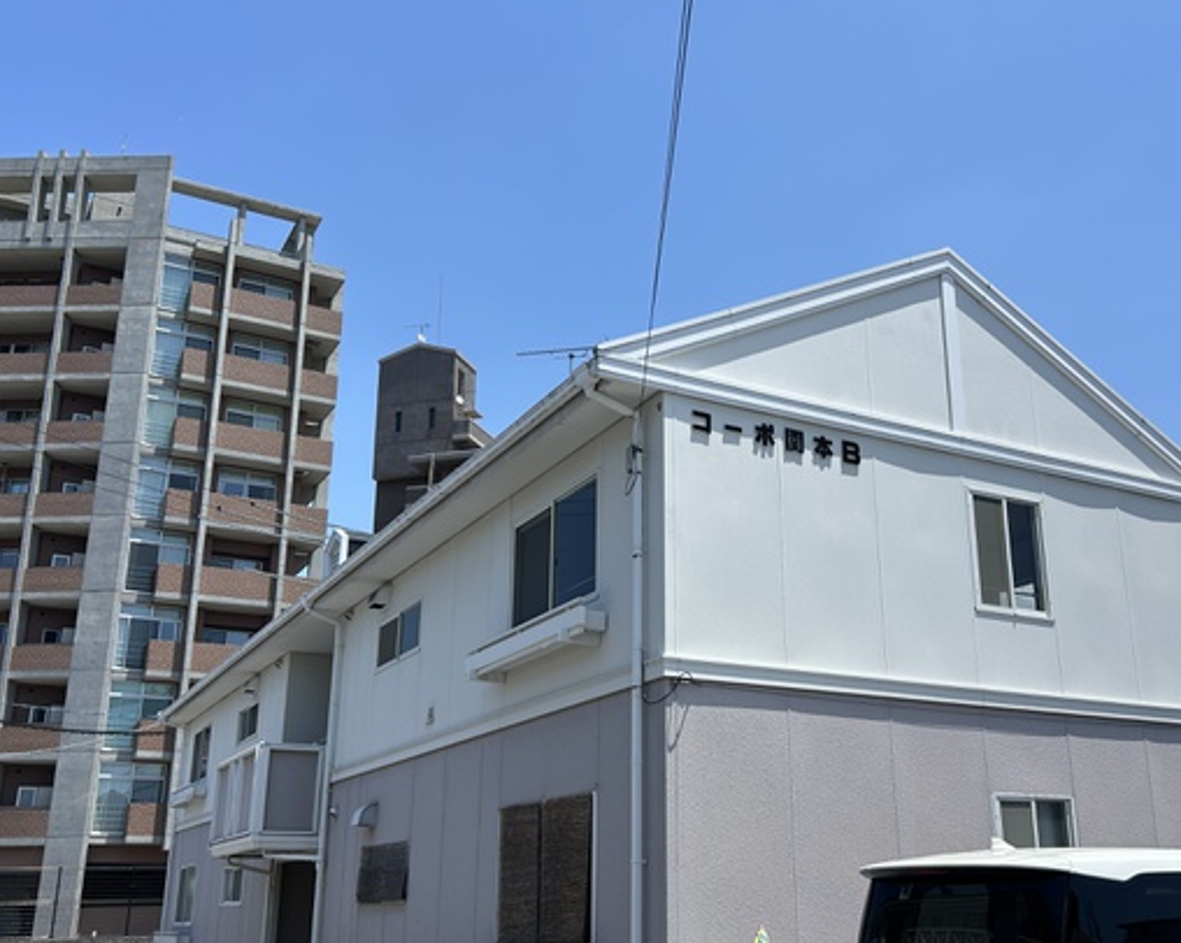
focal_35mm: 35
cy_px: 517
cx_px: 695
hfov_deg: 51.3
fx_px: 1223
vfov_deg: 42.2
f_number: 1.5
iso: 50
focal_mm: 5.7
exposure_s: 1/4630
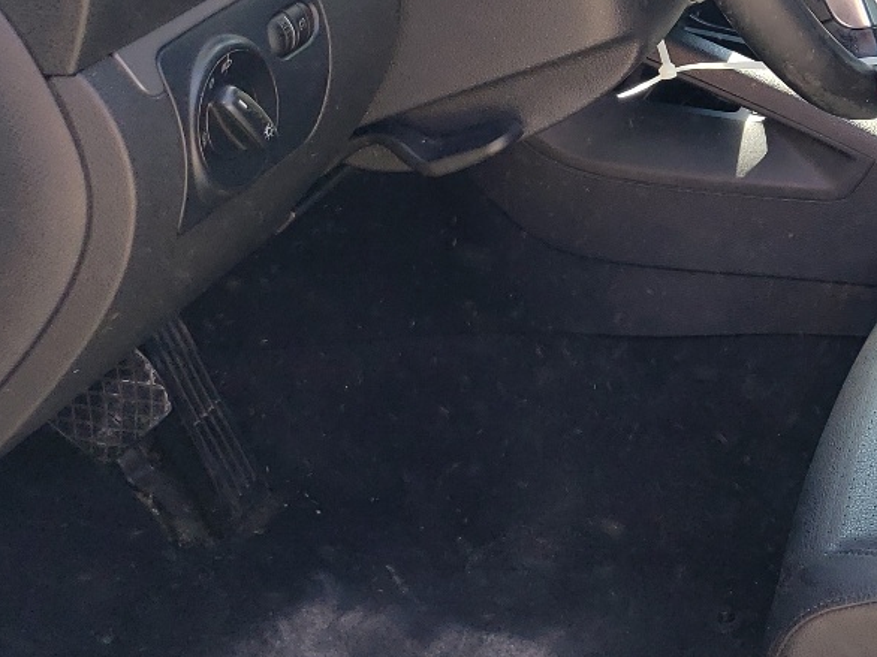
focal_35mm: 71
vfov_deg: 20.5
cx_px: 1158
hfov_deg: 23.9
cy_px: 154
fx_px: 1798
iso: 50
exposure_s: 1/294
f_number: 1.5
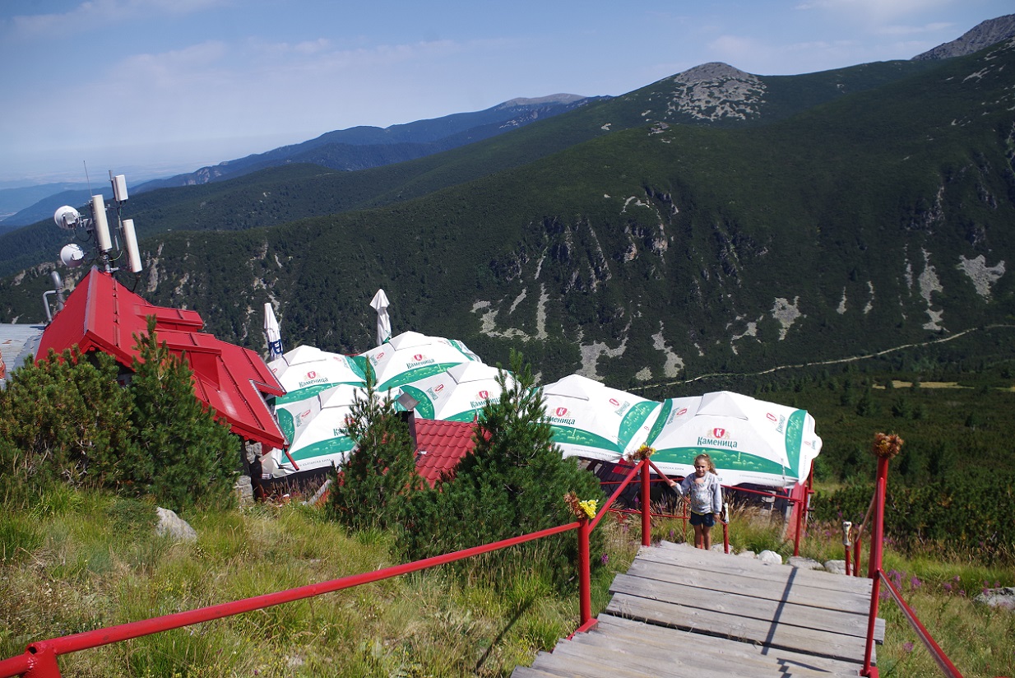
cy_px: 339
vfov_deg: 48.0
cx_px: 508
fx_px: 762
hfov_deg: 67.4
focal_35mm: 27
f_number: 7.1
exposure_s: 1/320
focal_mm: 18
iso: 100
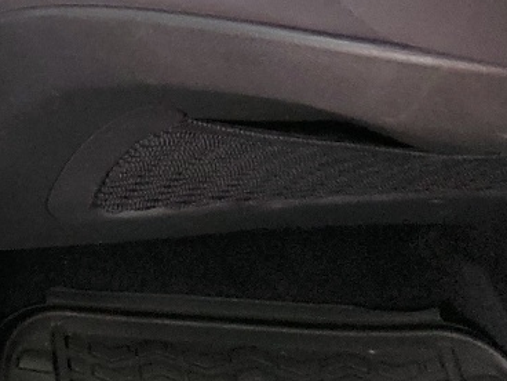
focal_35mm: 113
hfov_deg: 15.0
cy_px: -398
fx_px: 1655
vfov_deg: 11.7
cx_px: -424
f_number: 1.5
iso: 83
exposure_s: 1/120
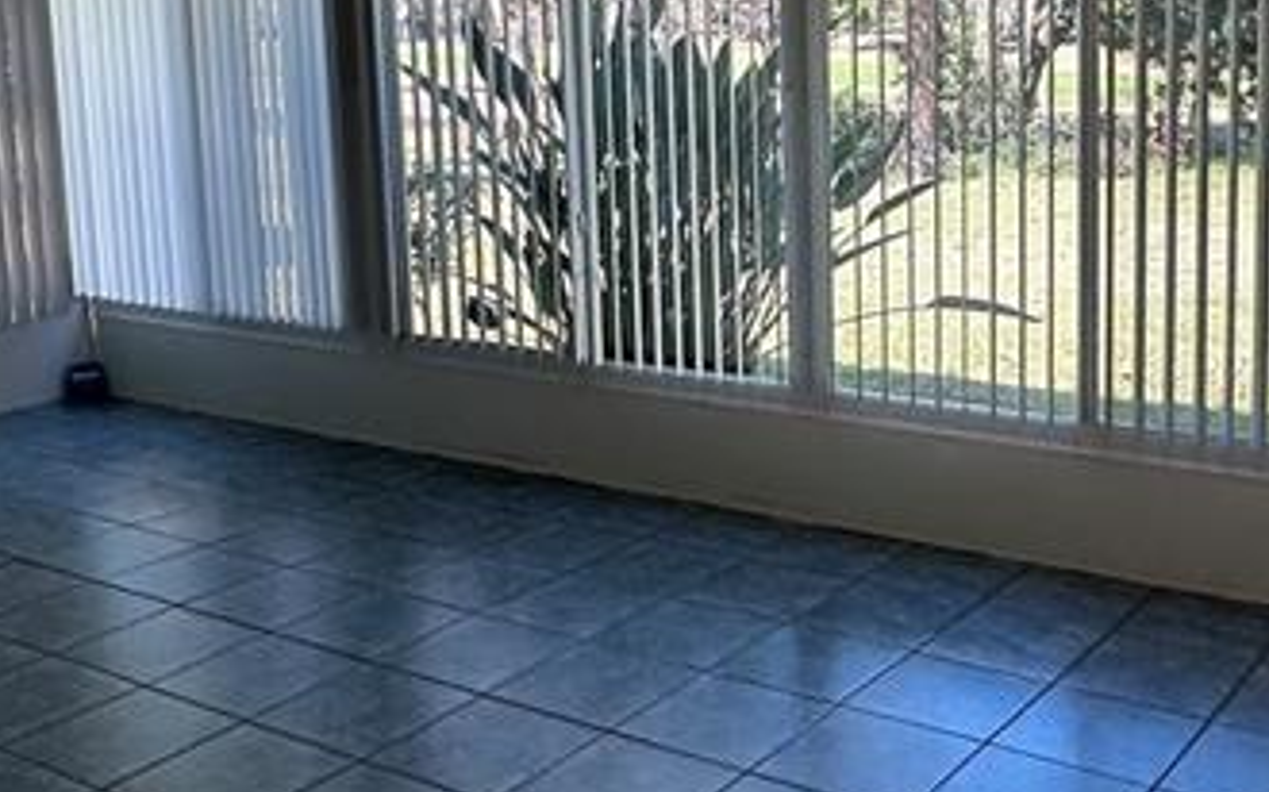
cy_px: 200
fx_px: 1590
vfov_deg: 27.6
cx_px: 781
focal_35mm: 46
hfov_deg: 43.2
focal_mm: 2.22
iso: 40
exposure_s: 1/211
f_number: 2.2
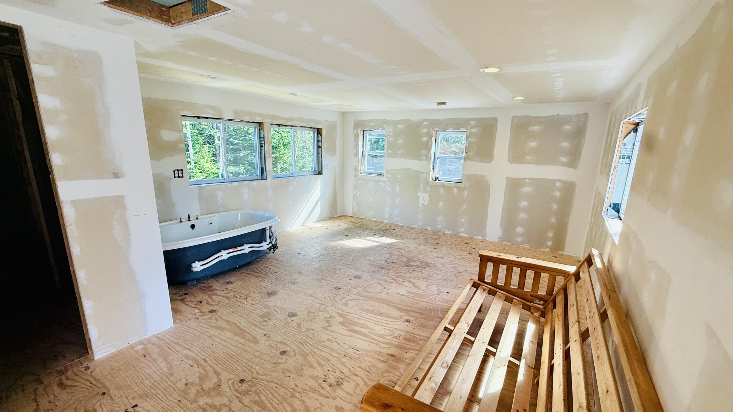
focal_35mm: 16
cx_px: 384
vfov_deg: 67.0
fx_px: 311
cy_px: 221
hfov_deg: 99.3
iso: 80
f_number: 2.2
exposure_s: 1/120
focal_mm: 2.22
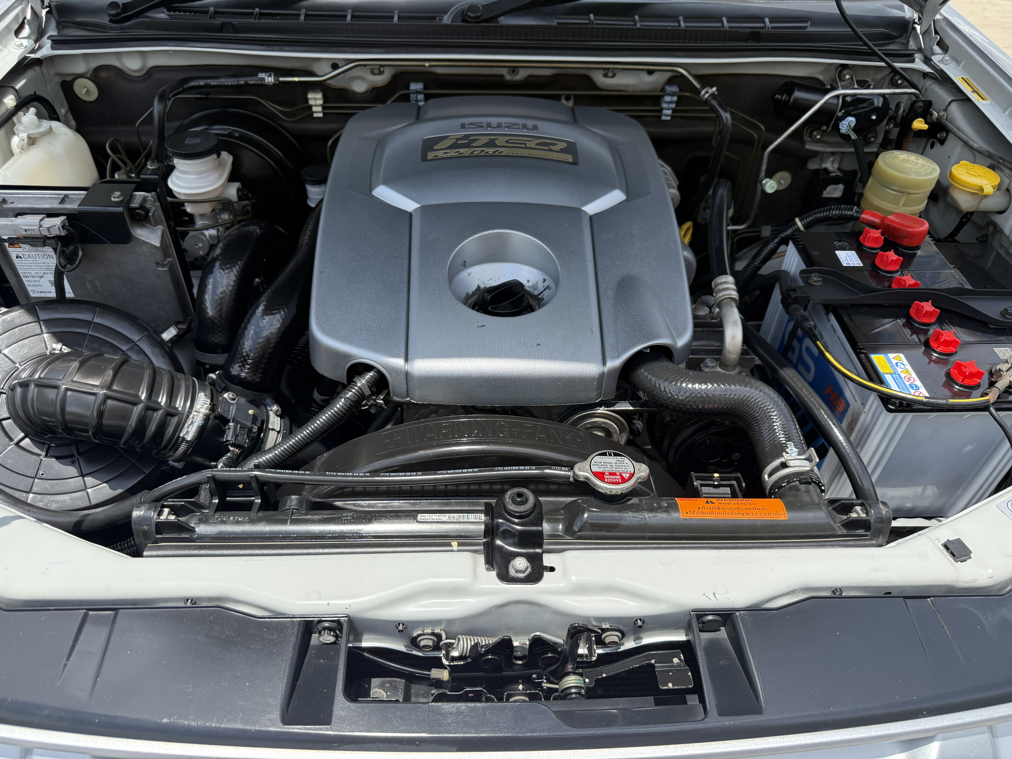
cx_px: 506
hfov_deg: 71.6
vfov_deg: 56.8
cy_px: 380
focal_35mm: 24
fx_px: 702
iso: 100
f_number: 1.78
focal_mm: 6.76
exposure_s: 1/1949
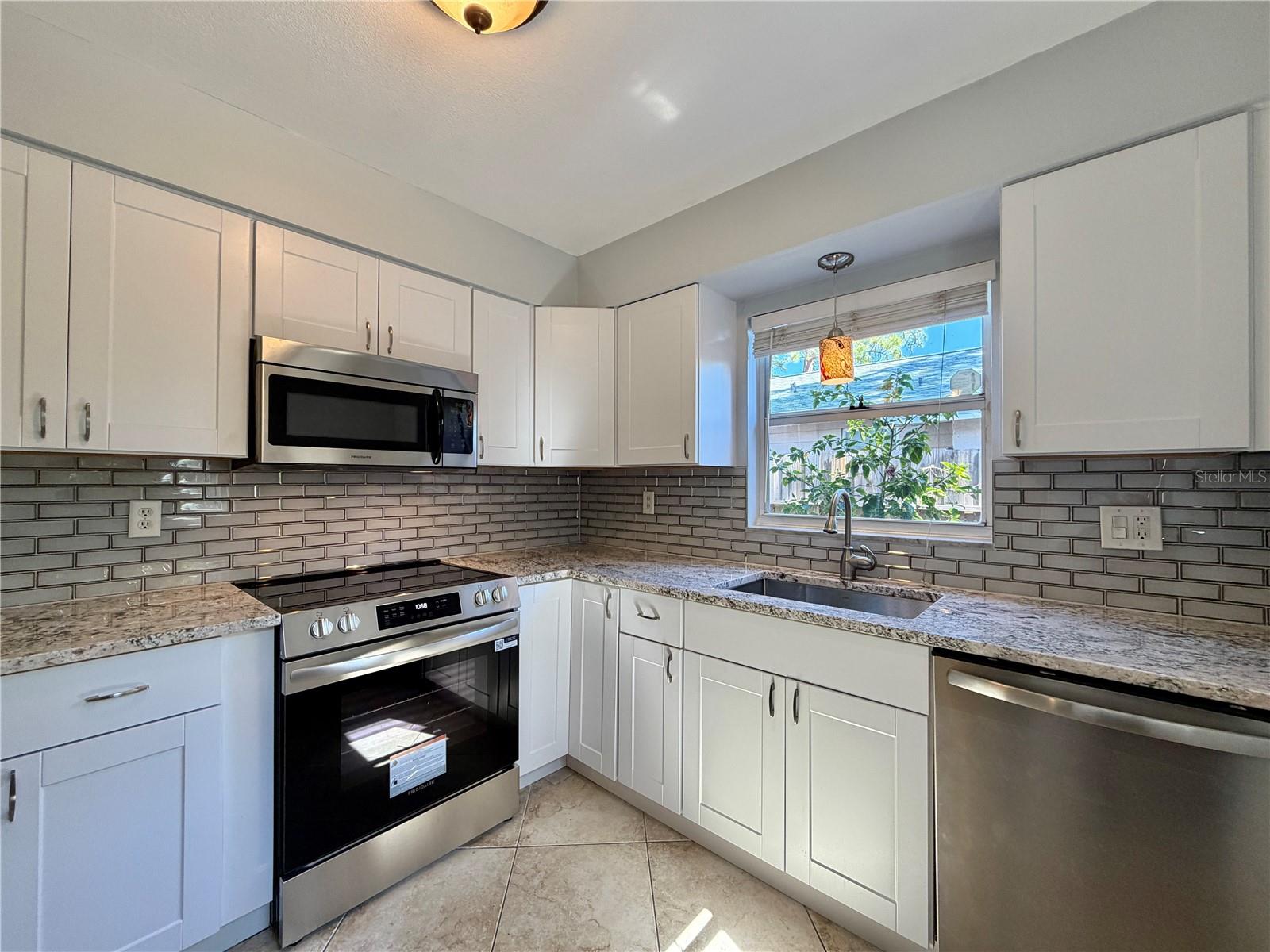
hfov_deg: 102.1
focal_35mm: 14
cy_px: 476
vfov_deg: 85.7
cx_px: 635
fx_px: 514
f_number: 2.2
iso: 160
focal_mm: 2.22
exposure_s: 1/120
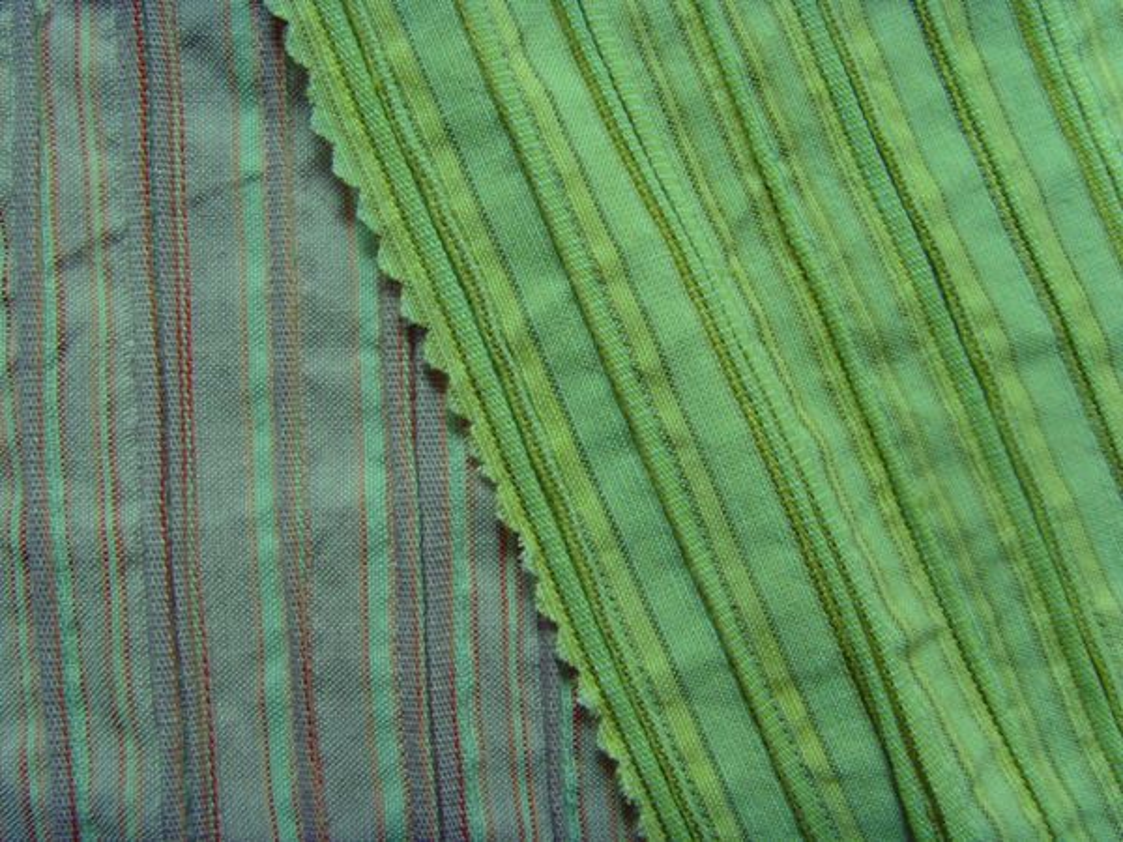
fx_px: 1265
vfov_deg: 36.8
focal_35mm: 39
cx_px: 562
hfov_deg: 47.9
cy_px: 421
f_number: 3.5
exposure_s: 1/30
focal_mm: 6.6
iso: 200
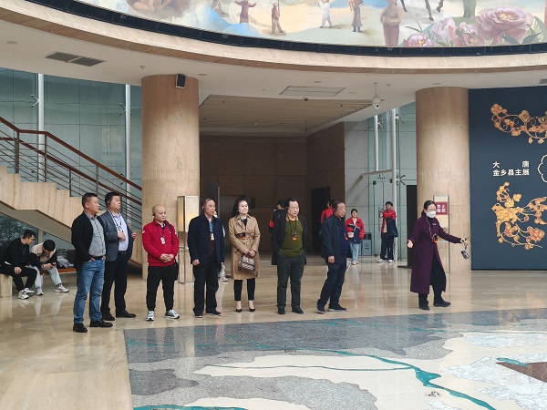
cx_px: 274
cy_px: 205
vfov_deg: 34.3
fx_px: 664
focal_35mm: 42
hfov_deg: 44.8
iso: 87
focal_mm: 5.52
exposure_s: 1/111
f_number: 1.9
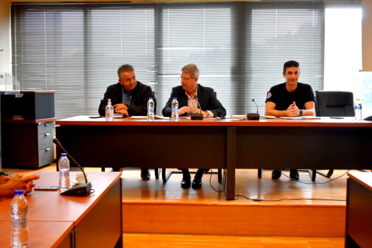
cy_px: 124
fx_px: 403
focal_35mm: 39
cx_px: 186
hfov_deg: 49.6
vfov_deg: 34.2
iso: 1250
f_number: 4
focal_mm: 26
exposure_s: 1/125
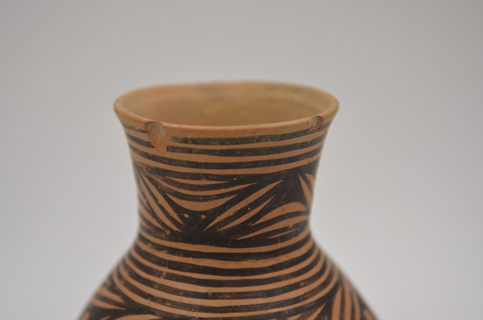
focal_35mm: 82
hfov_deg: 24.8
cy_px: 155
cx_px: 229
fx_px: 1098
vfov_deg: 16.6
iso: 200
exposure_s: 1/125
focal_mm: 52
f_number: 5.6
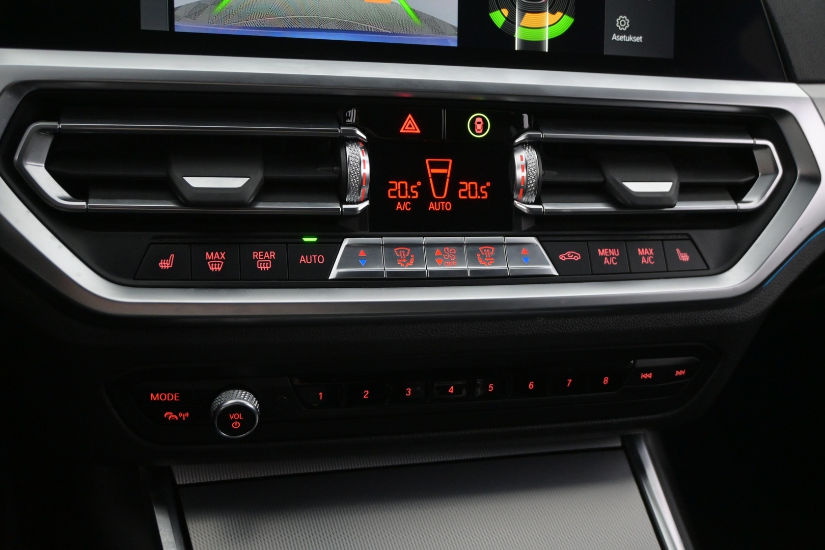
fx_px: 842
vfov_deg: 36.2
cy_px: 275
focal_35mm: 37
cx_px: 412
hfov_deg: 52.2
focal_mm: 24.5
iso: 2500
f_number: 4.2
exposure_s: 1/50
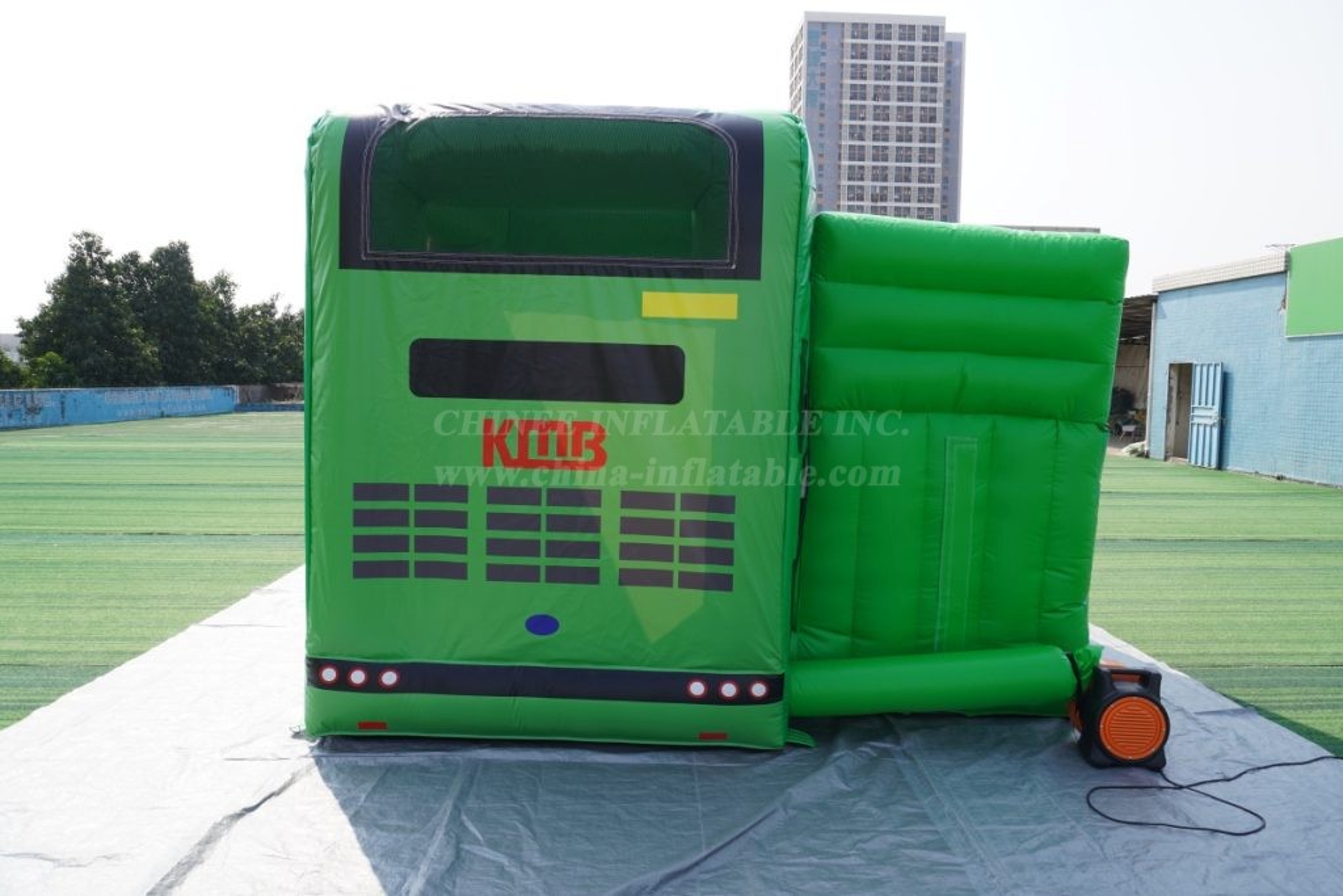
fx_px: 895
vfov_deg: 53.1
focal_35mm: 24
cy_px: 448
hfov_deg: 73.7
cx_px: 672
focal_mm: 16
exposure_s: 1/160
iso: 100
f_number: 8
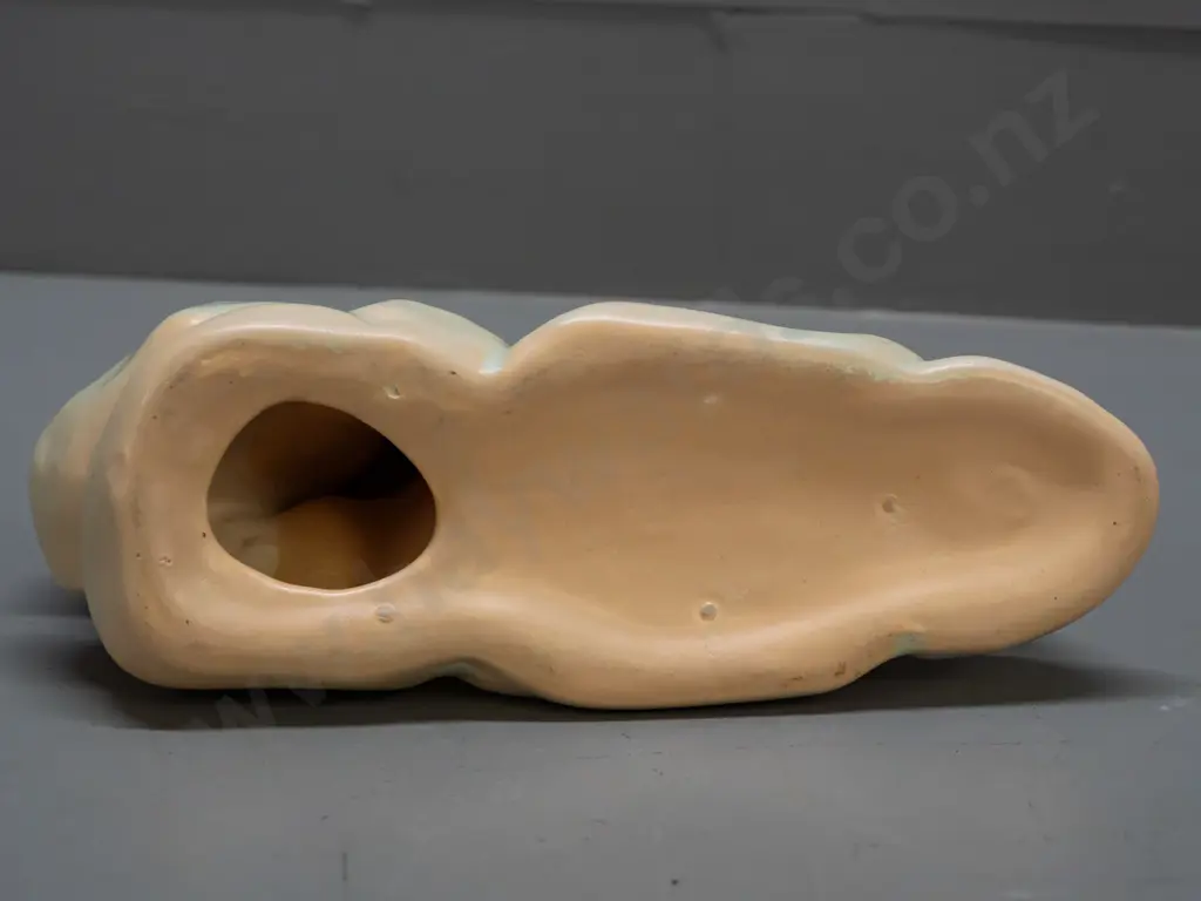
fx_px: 1874
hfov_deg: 35.5
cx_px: 600
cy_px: 450
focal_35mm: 54
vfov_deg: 27.0
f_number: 5.6
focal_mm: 27
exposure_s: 1/250
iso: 3200
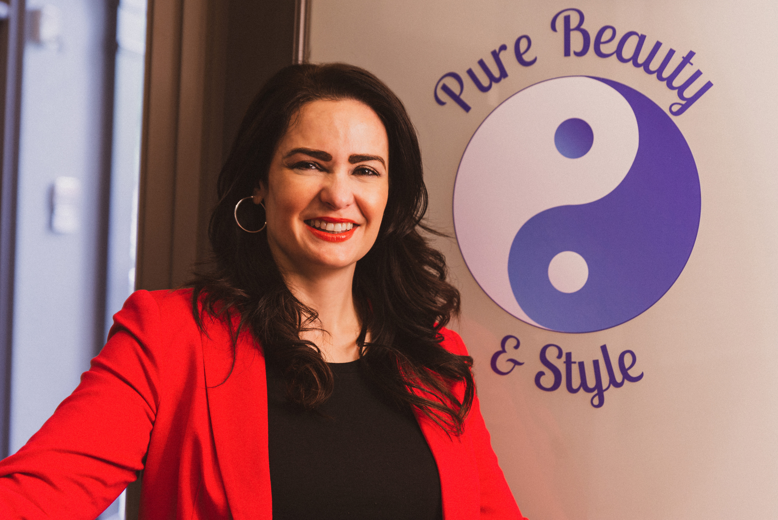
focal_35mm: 62
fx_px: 1340
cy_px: 260
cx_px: 389
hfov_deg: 32.4
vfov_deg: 21.9
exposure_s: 1/80
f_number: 3.2
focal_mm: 62
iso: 500
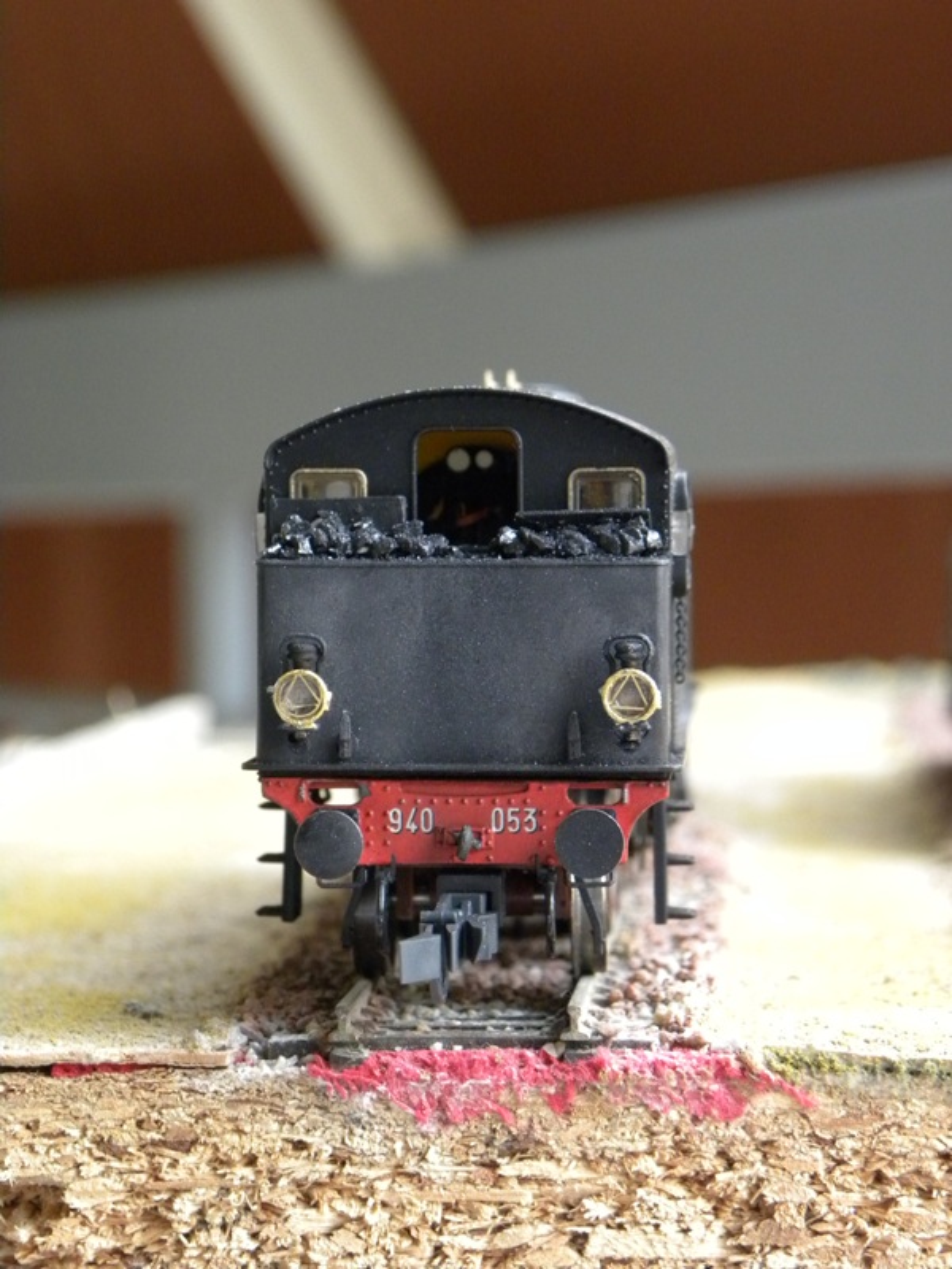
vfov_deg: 18.7
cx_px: 476
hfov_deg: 14.1
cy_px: 634
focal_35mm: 105
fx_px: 3850
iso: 400
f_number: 4
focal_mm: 18.8
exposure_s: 1/55
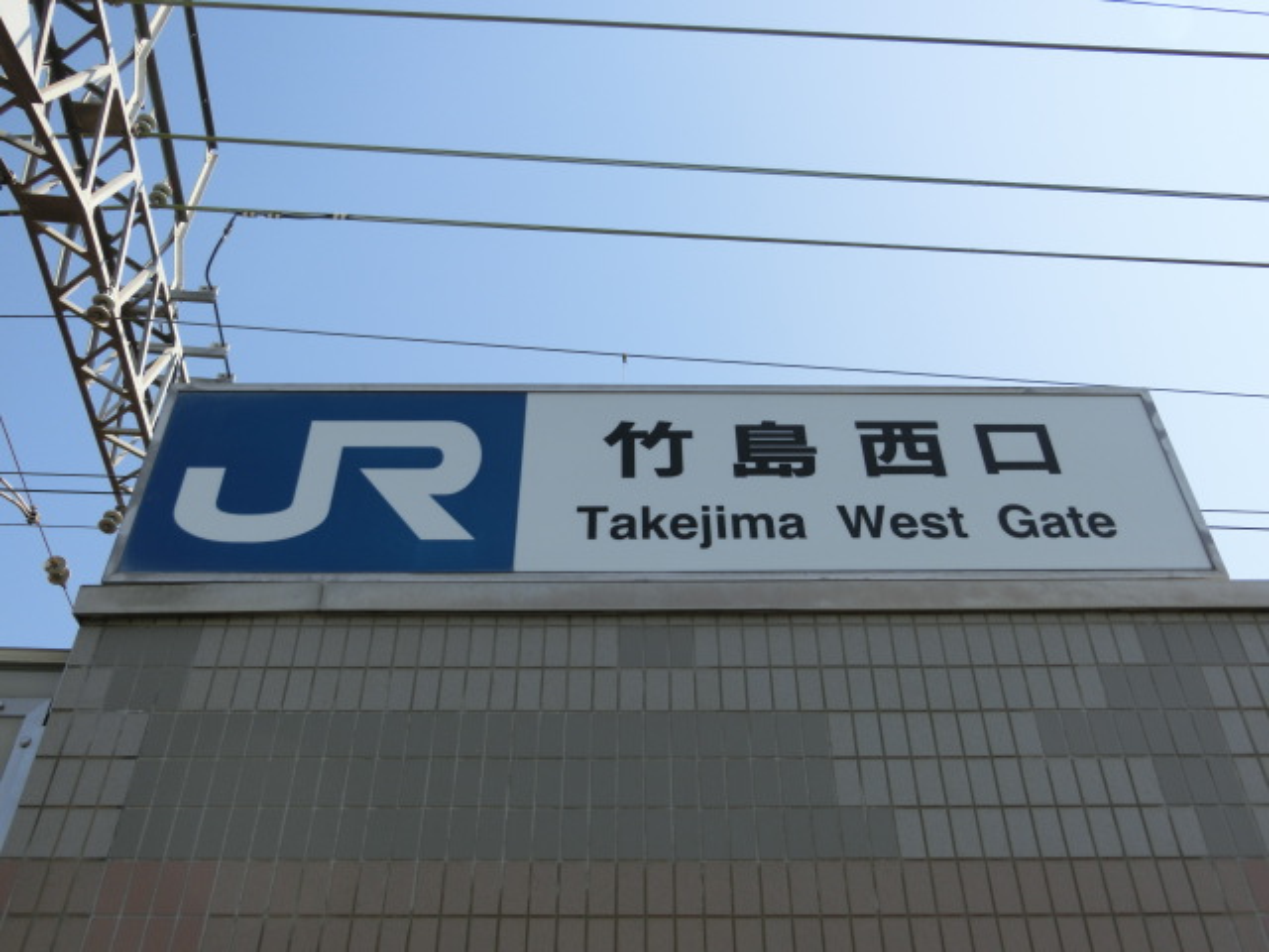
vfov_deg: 41.8
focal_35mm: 34
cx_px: 634
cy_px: 476
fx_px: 1246
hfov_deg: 54.0
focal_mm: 6
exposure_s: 1/640
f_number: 3.9
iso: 80
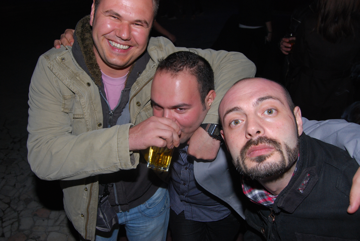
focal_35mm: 28
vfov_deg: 45.8
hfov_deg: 64.5
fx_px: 285
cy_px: 120
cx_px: 180
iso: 400
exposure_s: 1/15
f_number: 5.6
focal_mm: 19
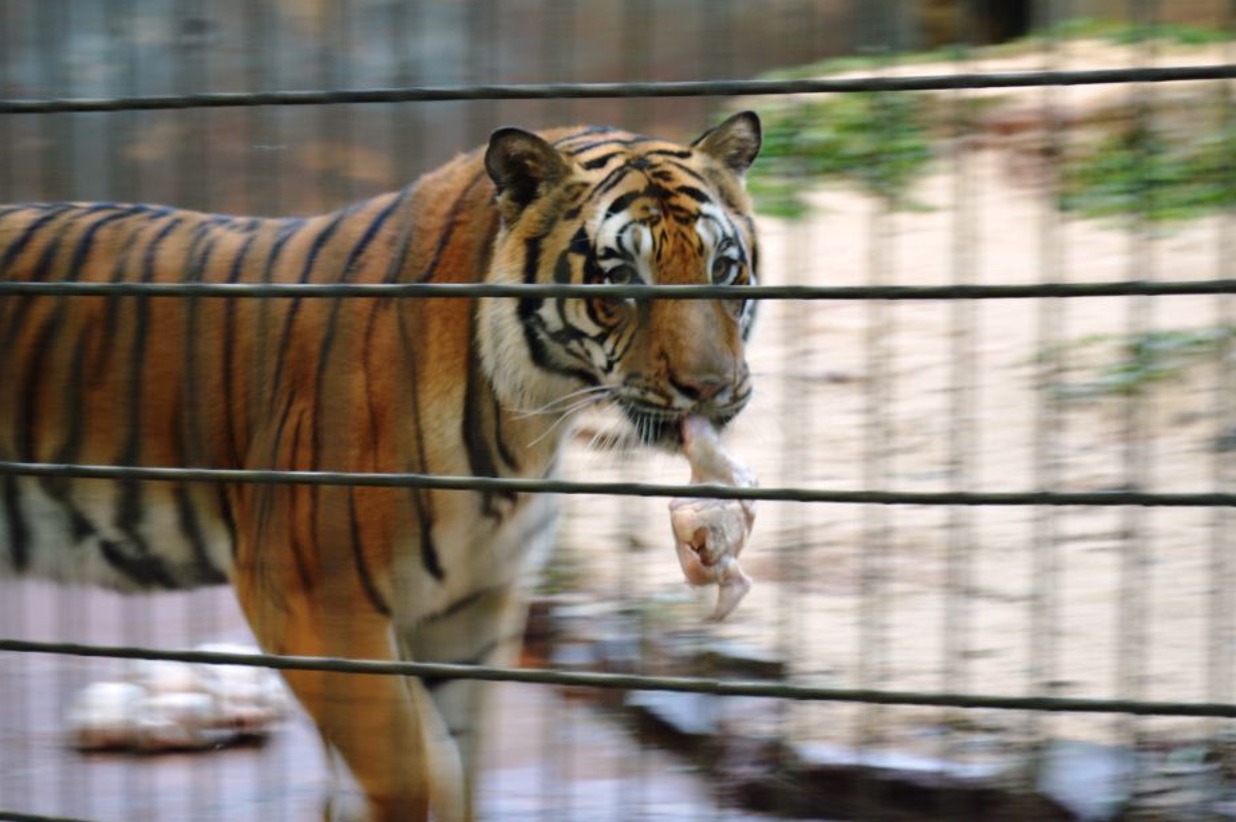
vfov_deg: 14.9
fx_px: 3141
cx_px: 679
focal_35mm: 92
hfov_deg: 22.3
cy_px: 398
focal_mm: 55
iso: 400
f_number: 5.6
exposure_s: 1/20
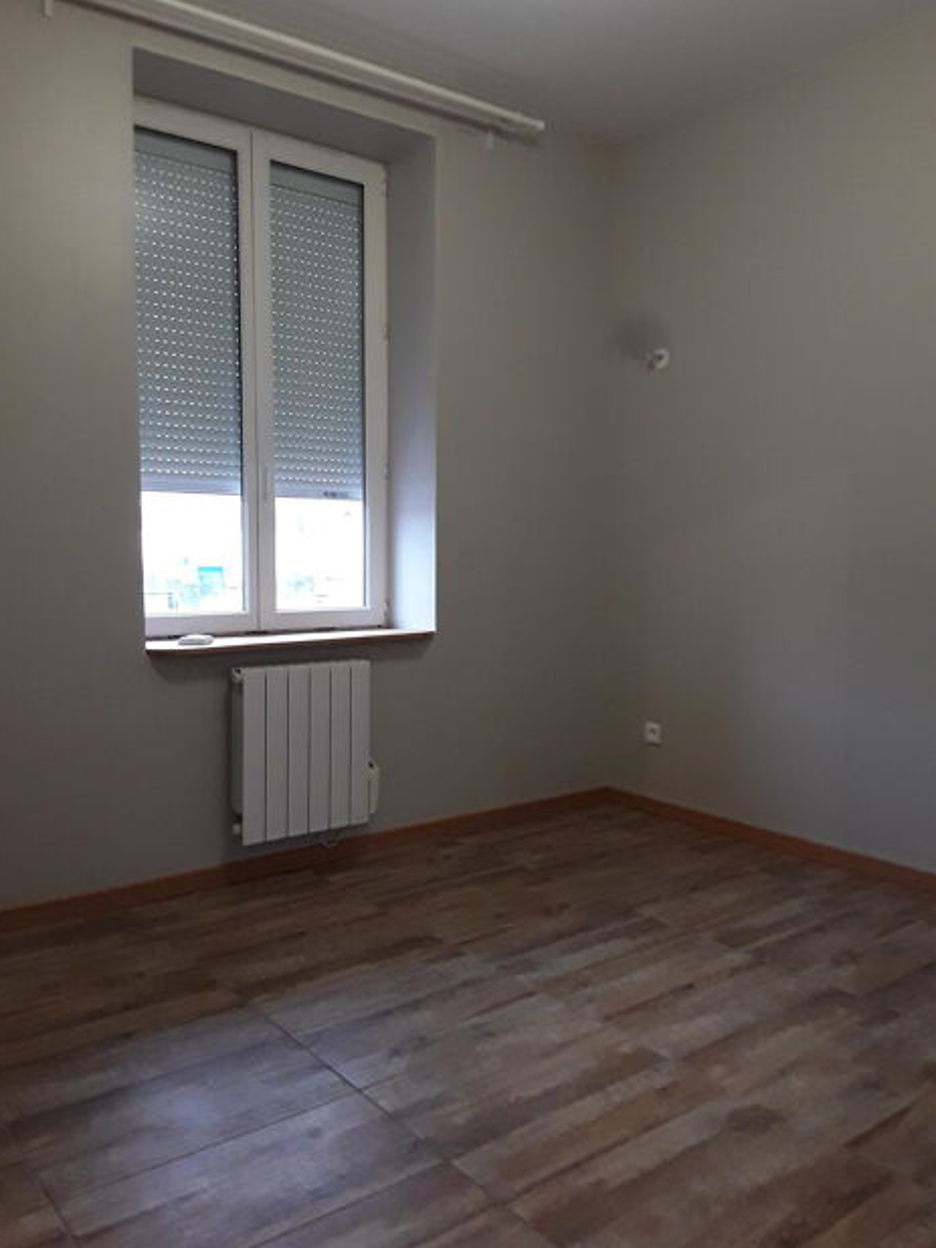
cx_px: 459
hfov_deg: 49.8
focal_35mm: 28
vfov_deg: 63.4
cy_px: 635
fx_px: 1009
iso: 160
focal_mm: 2.91
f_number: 1.9
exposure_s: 1/33
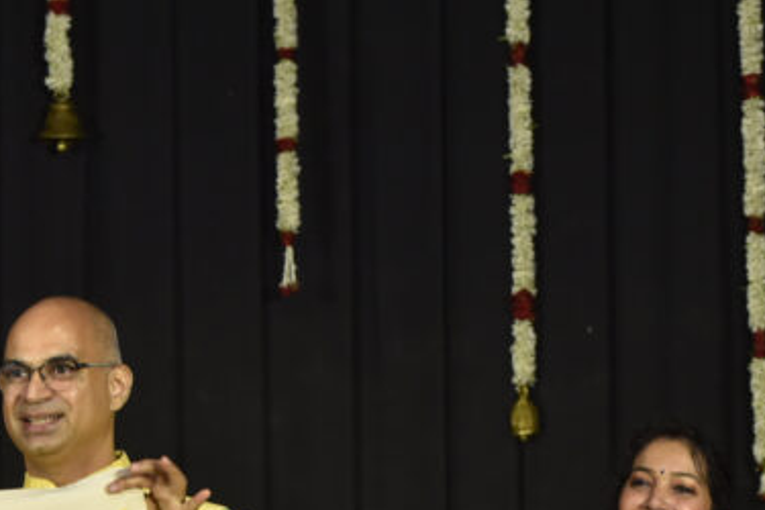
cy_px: 696
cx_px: 534
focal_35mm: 235
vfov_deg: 5.8
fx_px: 4993
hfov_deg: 8.8
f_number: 5
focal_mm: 86
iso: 1250
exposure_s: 1/160
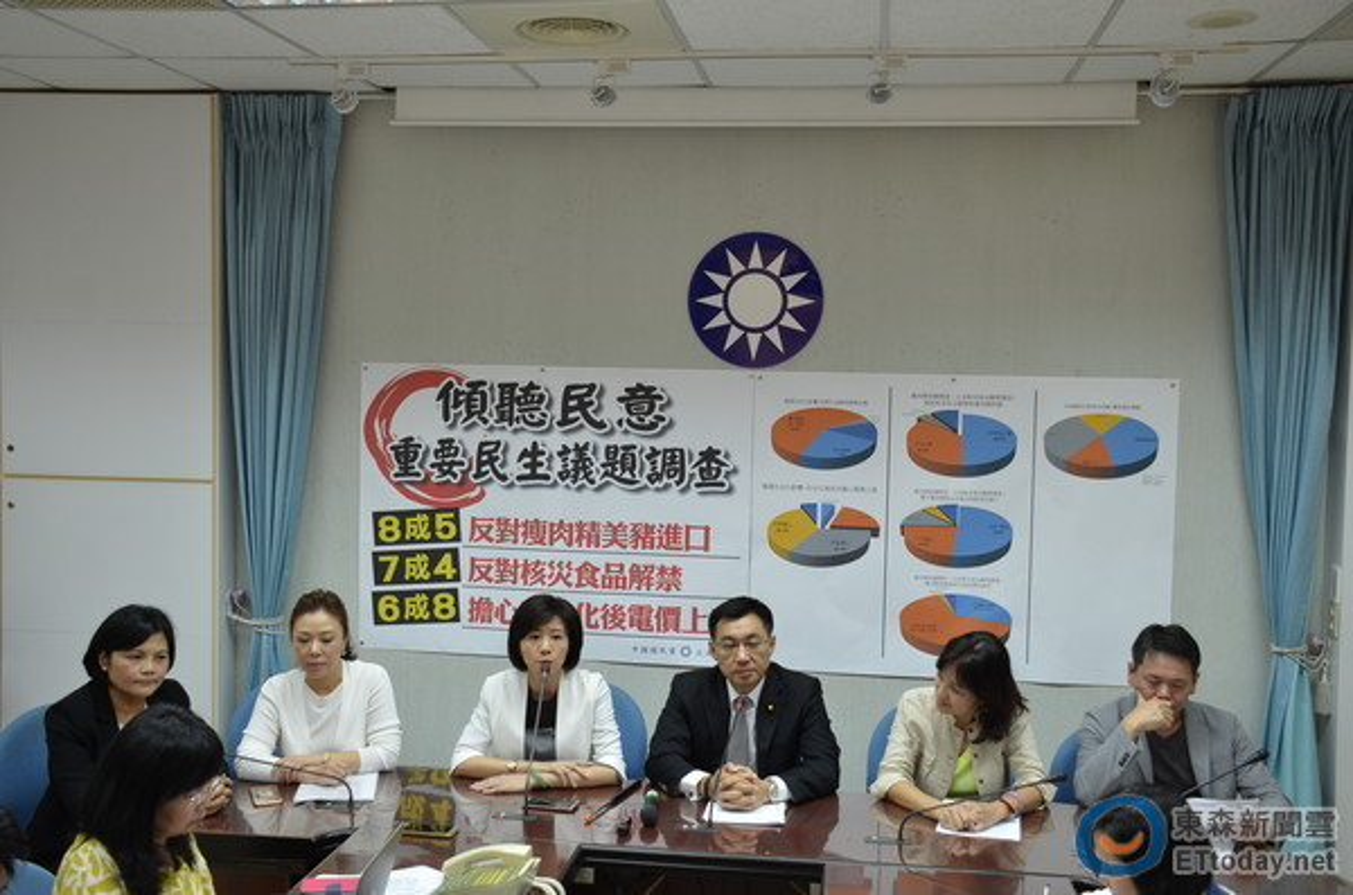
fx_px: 1350
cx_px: 676
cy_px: 448
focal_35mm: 36
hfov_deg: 53.2
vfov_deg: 36.7
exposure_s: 1/60
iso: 450
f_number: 4
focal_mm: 24
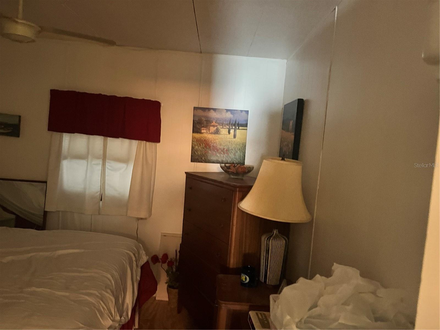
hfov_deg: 67.3
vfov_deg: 53.1
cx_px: 220
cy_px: 165
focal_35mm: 26
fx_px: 330
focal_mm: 5.1
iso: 1000
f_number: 1.6
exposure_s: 1/30
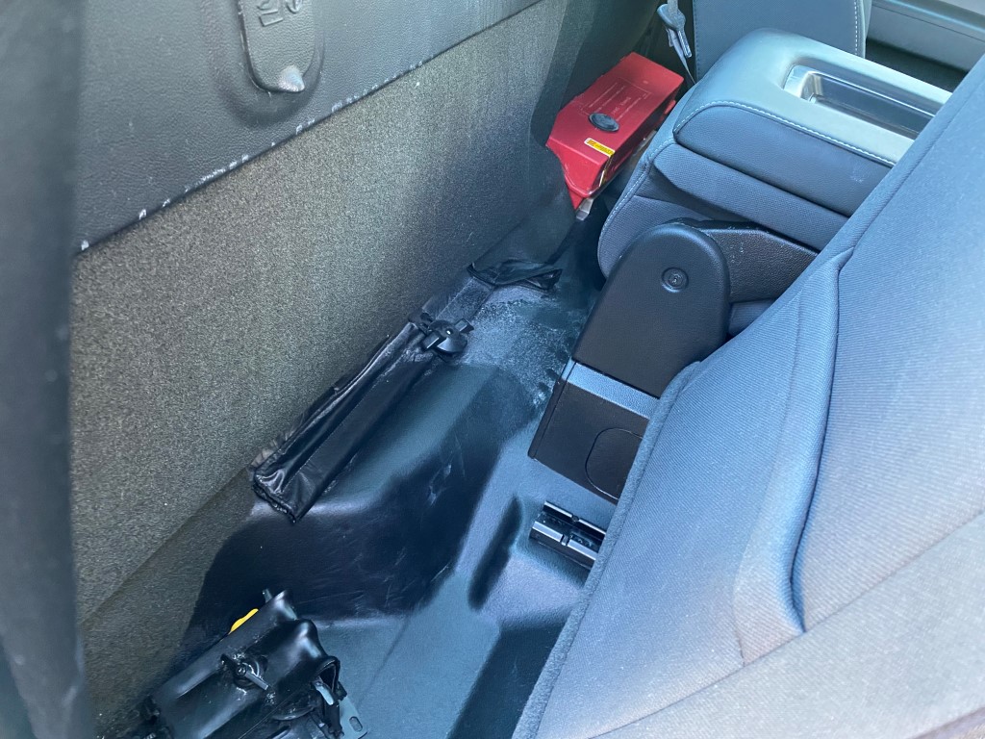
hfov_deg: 67.3
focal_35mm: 26
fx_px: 740
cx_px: 492
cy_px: 370
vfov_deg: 53.1
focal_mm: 4.25
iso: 400
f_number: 1.8
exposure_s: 1/60
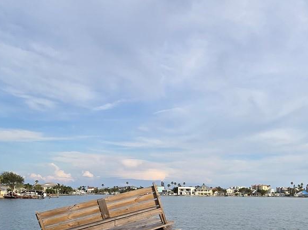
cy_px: 198
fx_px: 320
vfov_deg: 37.5
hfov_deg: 44.4
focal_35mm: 36
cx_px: 302
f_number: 2.2
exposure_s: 1/1318
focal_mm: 2.2
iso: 50
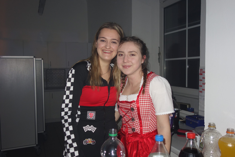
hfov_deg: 55.8
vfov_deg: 38.9
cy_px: 78
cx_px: 118
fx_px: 222
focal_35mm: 34
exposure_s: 1/30
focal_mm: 12.48
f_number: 2.8
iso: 200
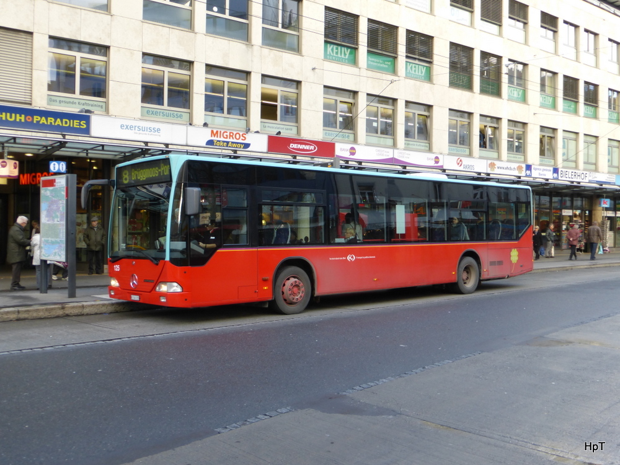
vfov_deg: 40.7
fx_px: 627
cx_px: 310
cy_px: 232
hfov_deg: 52.6
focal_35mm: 35
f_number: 3.7
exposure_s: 1/60
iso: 100
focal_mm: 6.1
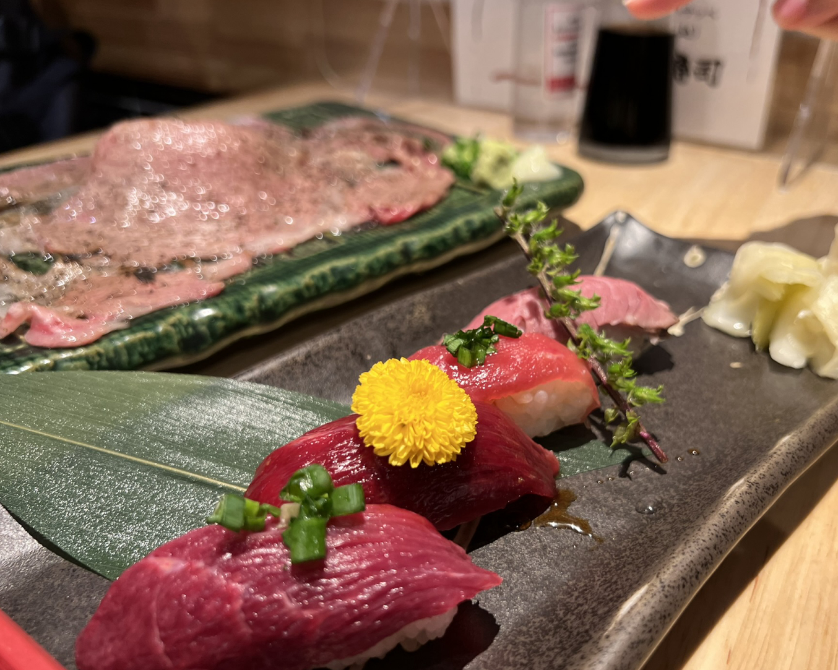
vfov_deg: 48.5
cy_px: 354
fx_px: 744
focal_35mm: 30
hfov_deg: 58.5
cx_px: 484
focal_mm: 5.7
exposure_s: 1/100
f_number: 1.5
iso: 100
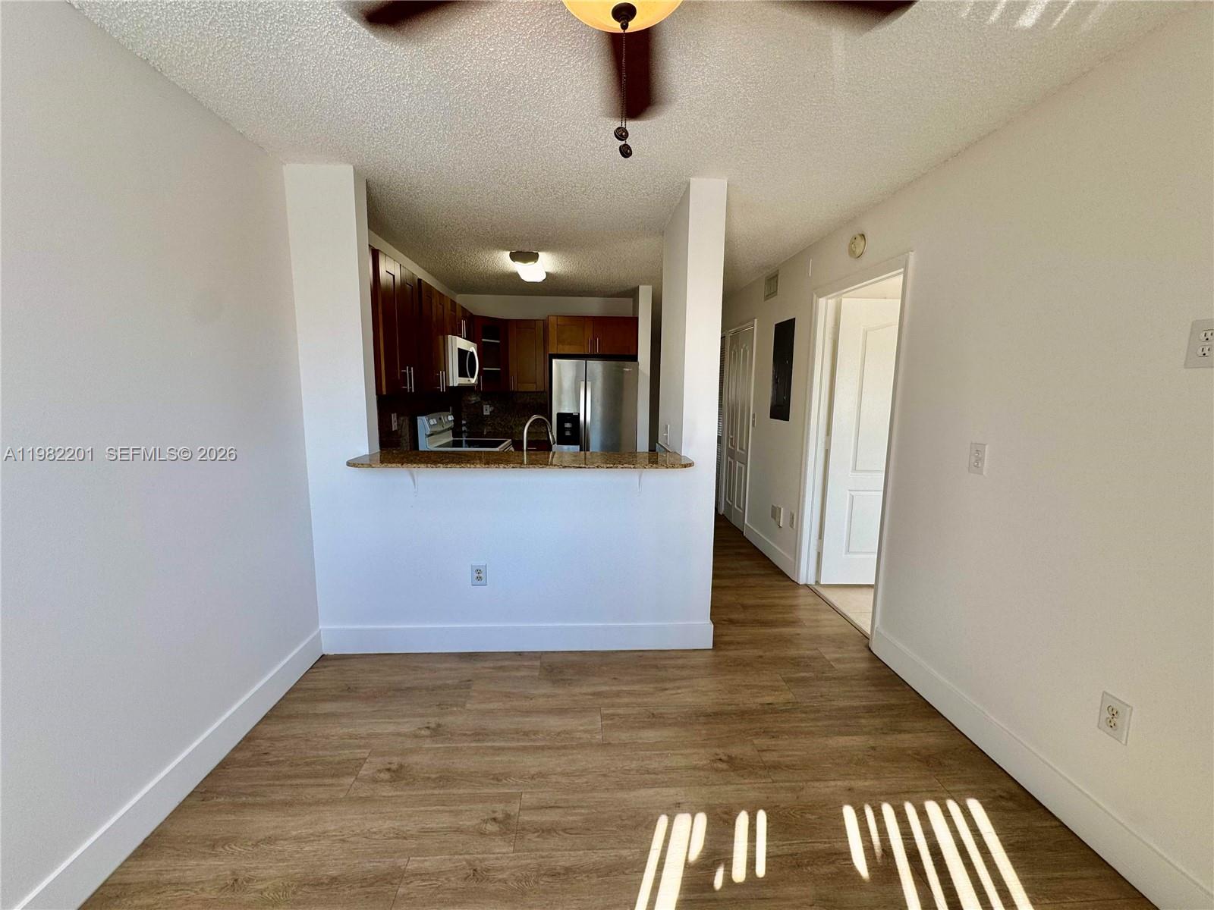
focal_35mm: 14
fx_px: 491
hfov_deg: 102.1
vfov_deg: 85.7
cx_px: 607
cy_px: 455
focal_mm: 2.22
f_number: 2.2
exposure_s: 1/120
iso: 64
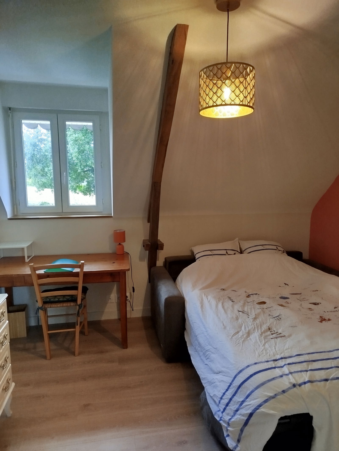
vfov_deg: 71.6
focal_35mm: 24
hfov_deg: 56.8
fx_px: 313
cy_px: 226
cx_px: 170
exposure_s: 1/33
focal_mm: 5.31
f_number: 1.7
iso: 200
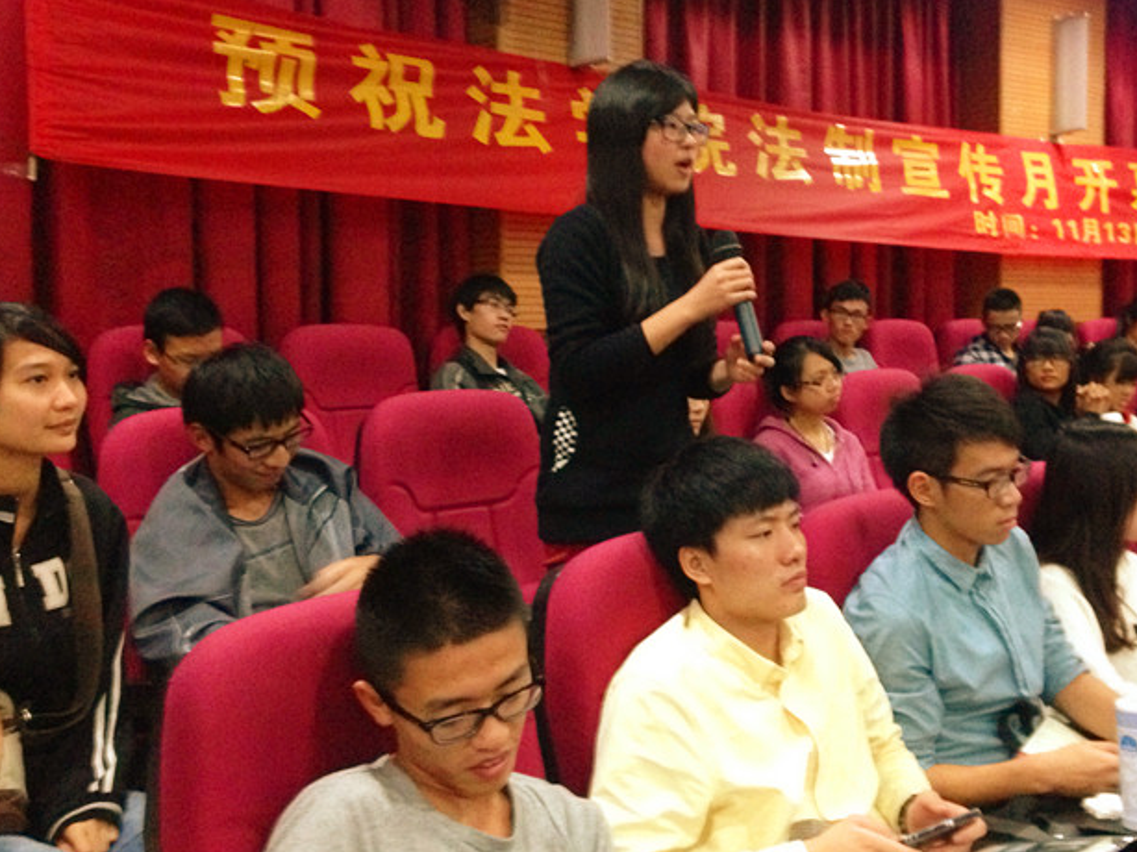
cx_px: 685
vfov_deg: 33.5
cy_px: 359
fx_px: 1412
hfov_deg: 43.6
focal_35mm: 43
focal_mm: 4.12
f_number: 2.4
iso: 640
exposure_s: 1/15
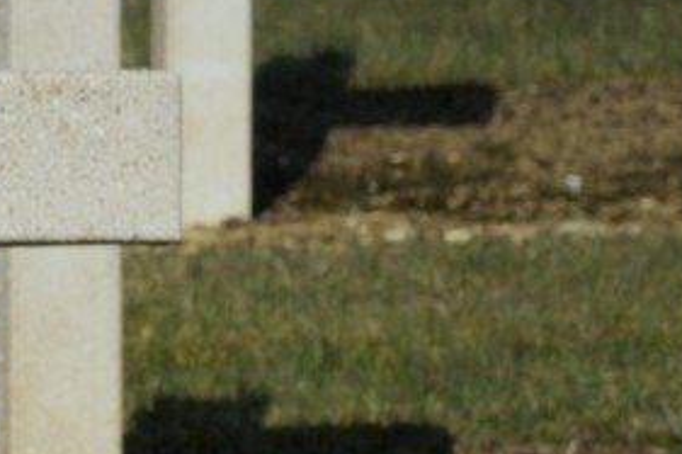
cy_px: 252
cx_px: -1116
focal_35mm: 626
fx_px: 11852
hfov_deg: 3.2
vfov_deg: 2.2
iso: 200
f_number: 18
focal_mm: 110
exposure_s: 1/200
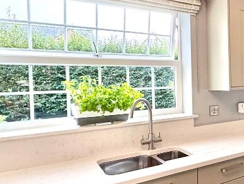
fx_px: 261
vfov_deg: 38.7
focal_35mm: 37
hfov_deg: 42.3
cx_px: 252
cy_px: 84
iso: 160
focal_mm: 2.22
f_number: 2.2
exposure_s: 1/100
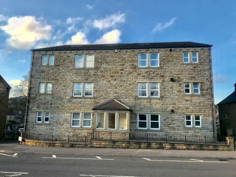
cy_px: 88
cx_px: 118
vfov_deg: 49.7
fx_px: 191
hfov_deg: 63.4
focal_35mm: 28
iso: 20
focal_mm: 3.99
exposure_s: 1/863
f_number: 1.8
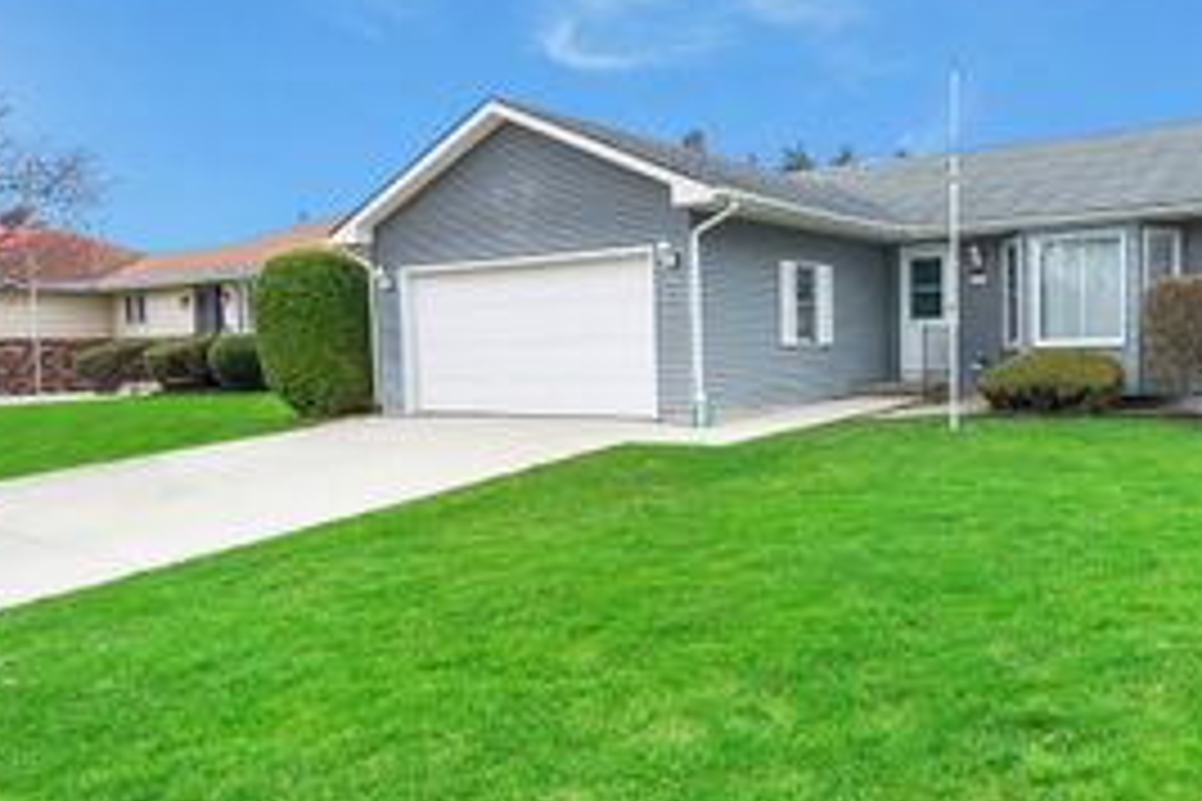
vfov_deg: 43.6
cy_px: 398
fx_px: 1002
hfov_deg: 59.8
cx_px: 842
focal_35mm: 30
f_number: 11
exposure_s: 1/40
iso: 100
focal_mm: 16
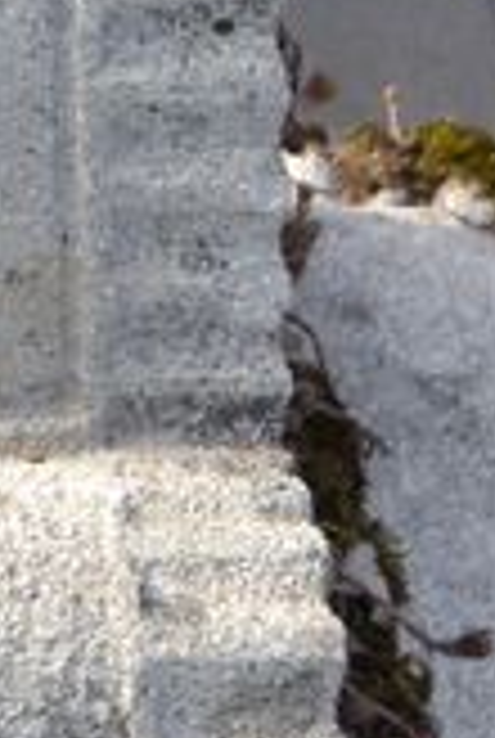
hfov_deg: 4.2
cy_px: -387
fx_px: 6524
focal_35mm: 318
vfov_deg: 6.4
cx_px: -990
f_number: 5.6
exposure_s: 1/125
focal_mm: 29
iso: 160
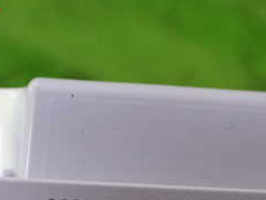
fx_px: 584
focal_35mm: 76
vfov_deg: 18.4
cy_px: 243
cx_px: 127
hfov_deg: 25.6
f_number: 2.3
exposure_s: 1/50
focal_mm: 5.4
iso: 800
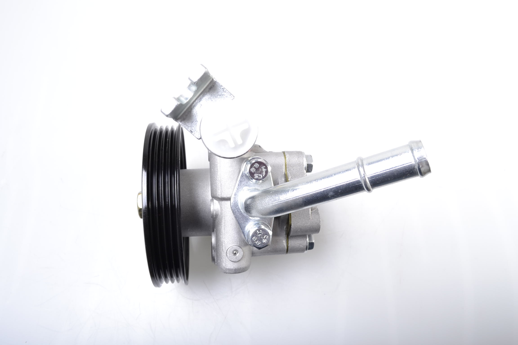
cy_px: 172
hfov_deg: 67.4
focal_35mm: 27
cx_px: 259
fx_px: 388
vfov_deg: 47.9
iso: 100
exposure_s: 1/60
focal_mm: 18
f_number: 10
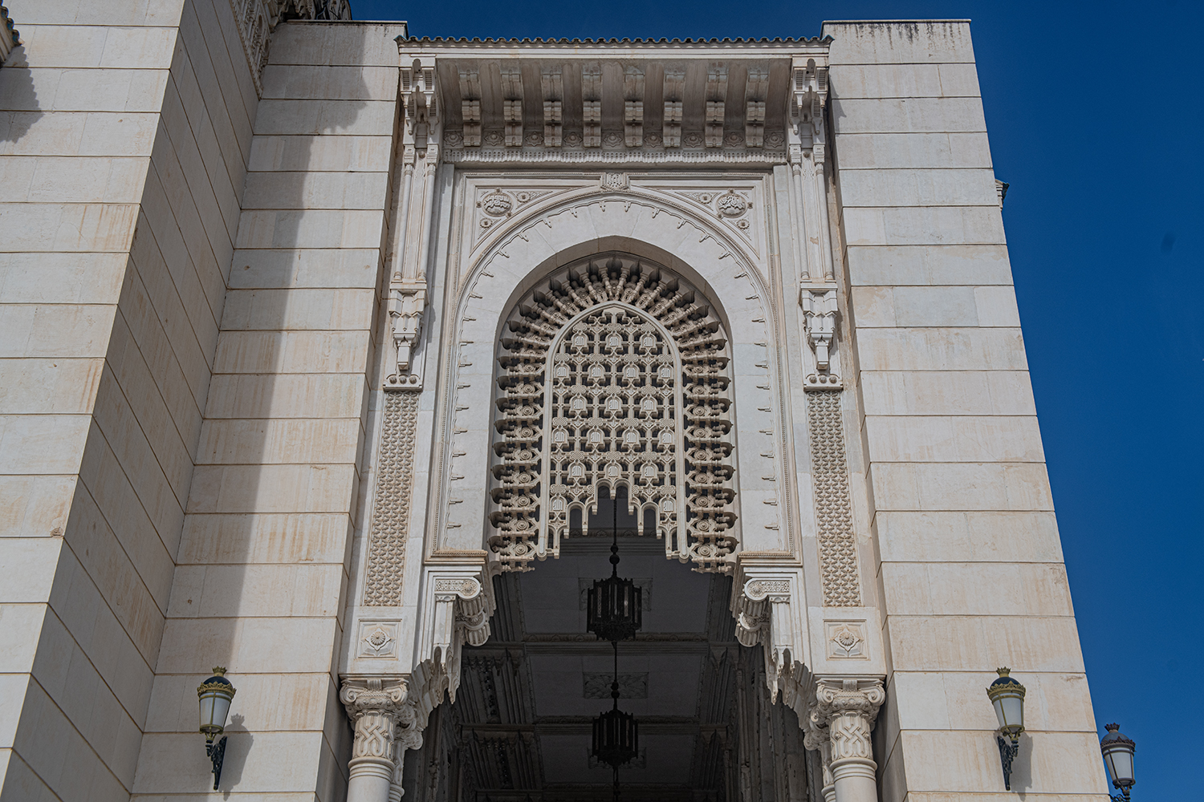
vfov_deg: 29.9
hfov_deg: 43.6
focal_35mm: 45
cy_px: 401
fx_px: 1505
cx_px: 602
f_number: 7.1
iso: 100
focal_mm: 45
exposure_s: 1/200
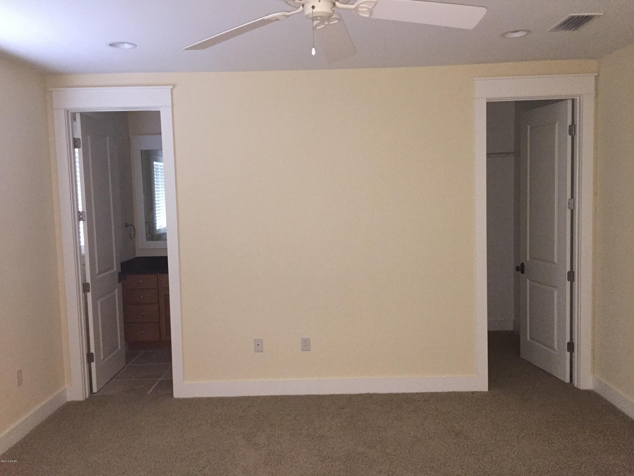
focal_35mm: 29
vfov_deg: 48.2
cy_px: 238
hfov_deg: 61.7
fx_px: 531
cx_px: 317
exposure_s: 1/16
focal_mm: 4.15
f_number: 2.2
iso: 320
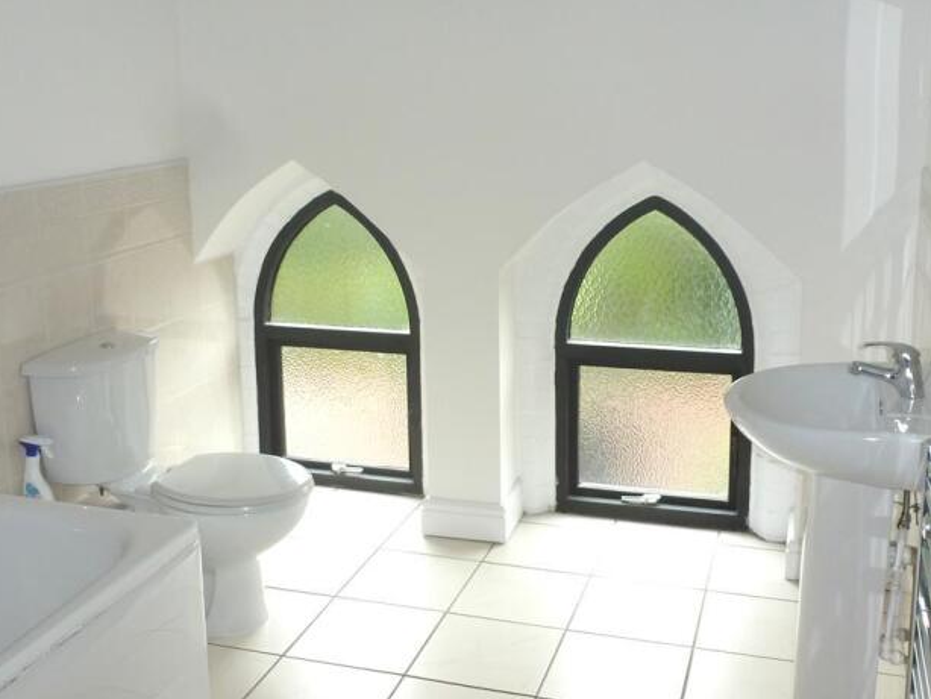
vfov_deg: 35.8
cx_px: 450
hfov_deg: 46.8
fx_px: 1076
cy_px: 264
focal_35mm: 40
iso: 125
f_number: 3.3
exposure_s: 1/60
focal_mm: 4.3
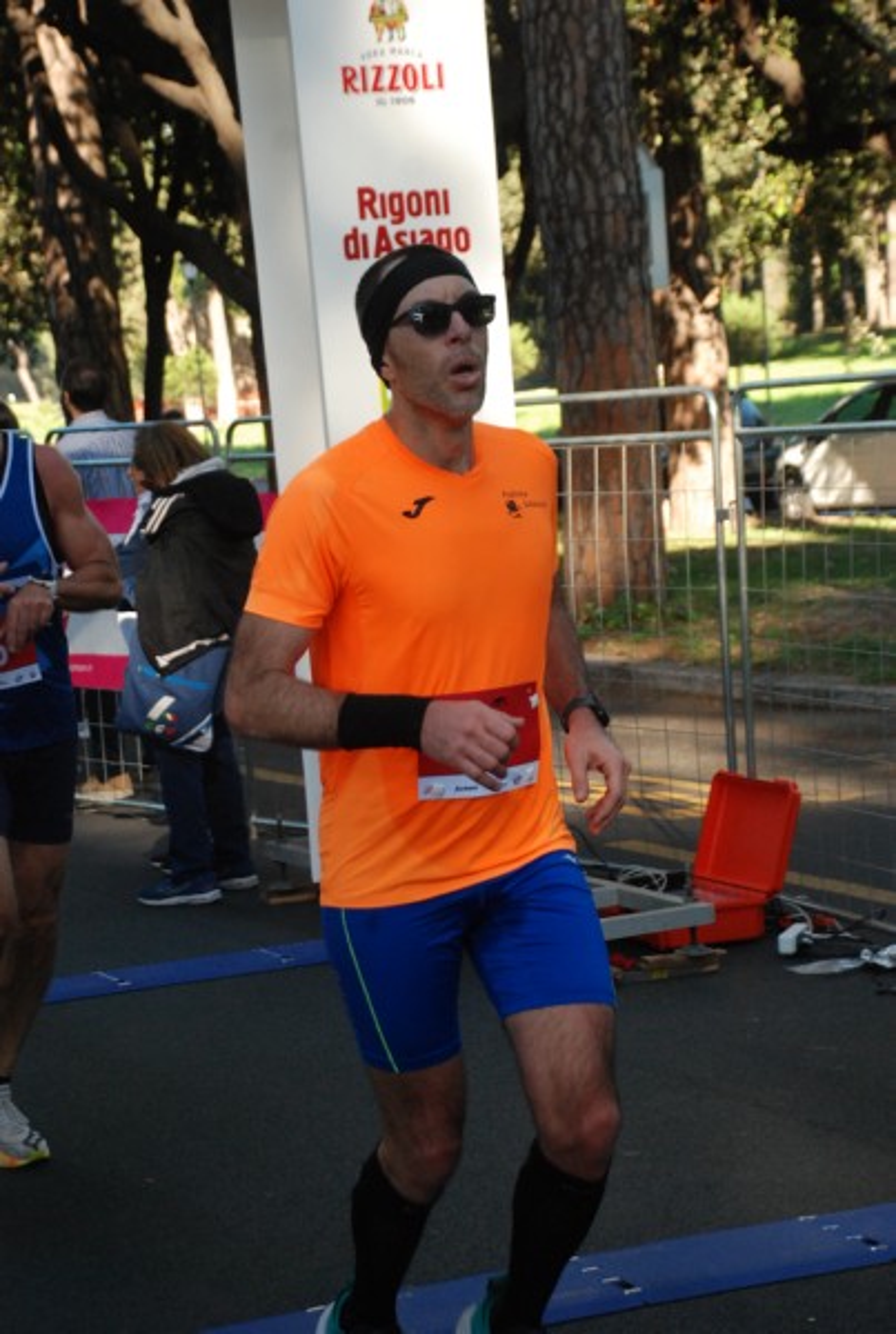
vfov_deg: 23.3
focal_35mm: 87
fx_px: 3231
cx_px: 448
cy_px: 667
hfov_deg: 15.8
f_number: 5.3
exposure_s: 1/500
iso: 1000
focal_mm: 58
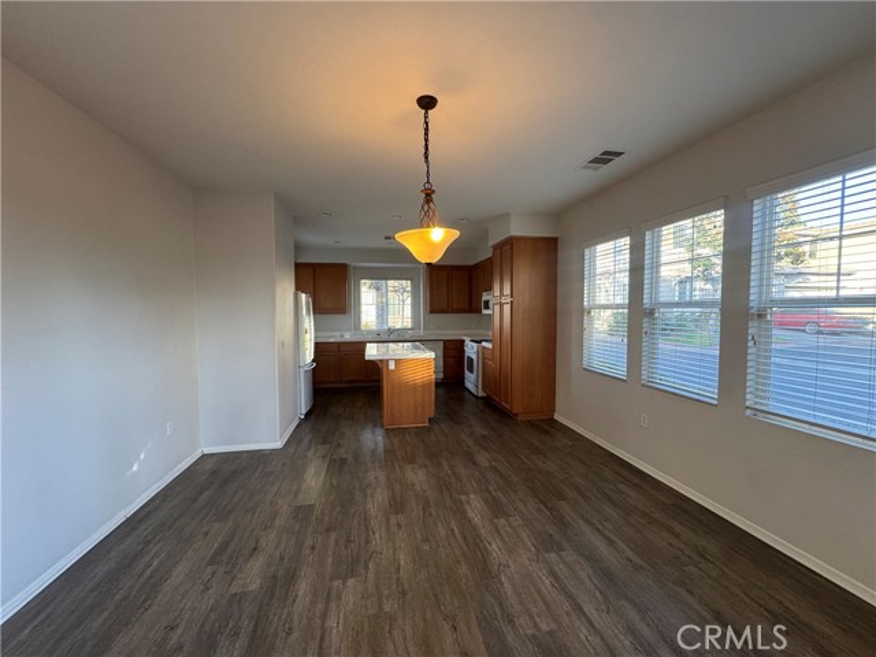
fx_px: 354
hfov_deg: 102.1
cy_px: 328
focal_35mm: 14
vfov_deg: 85.7
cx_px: 438
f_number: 2.2
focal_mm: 2.22
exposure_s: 1/120
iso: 250
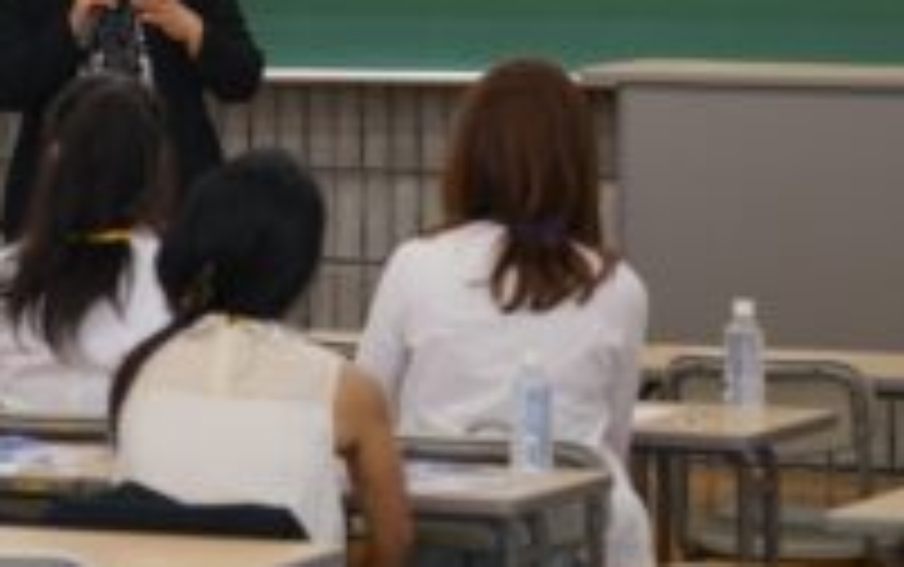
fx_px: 6682
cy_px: -144
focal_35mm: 271
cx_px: 31
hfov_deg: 7.7
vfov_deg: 4.8
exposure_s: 1/125
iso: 640
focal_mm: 107
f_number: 4
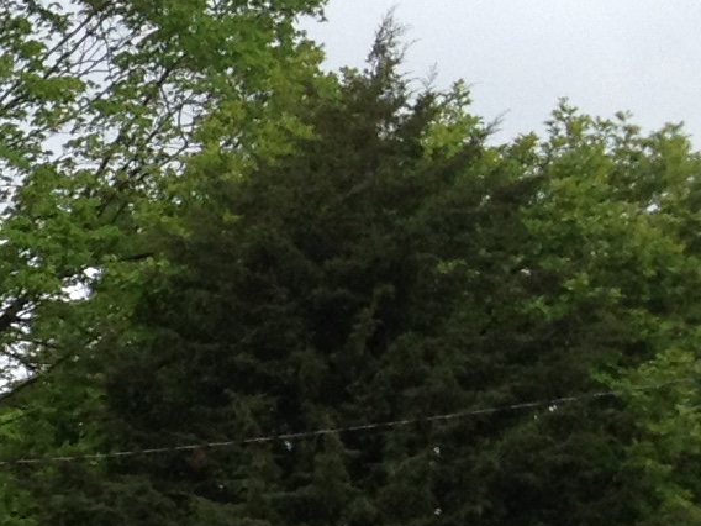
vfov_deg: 7.3
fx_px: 4070
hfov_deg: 8.5
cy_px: 580
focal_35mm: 201
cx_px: -1274
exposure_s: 1/778
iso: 50
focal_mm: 4.28
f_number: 2.4
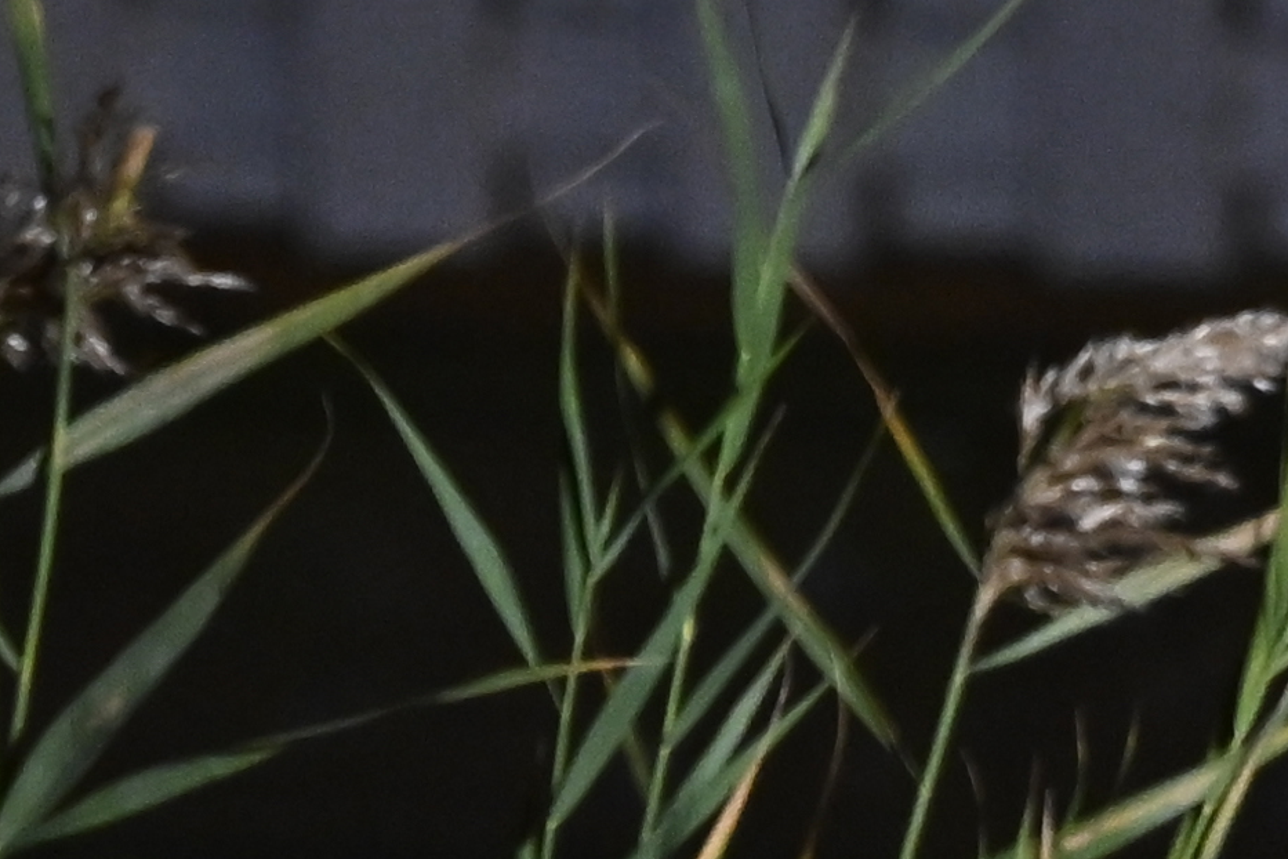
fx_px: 61998
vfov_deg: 0.8
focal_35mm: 1733
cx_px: 1064
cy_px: 1841
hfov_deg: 1.2
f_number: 2.8
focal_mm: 200
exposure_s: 1/125
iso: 2000
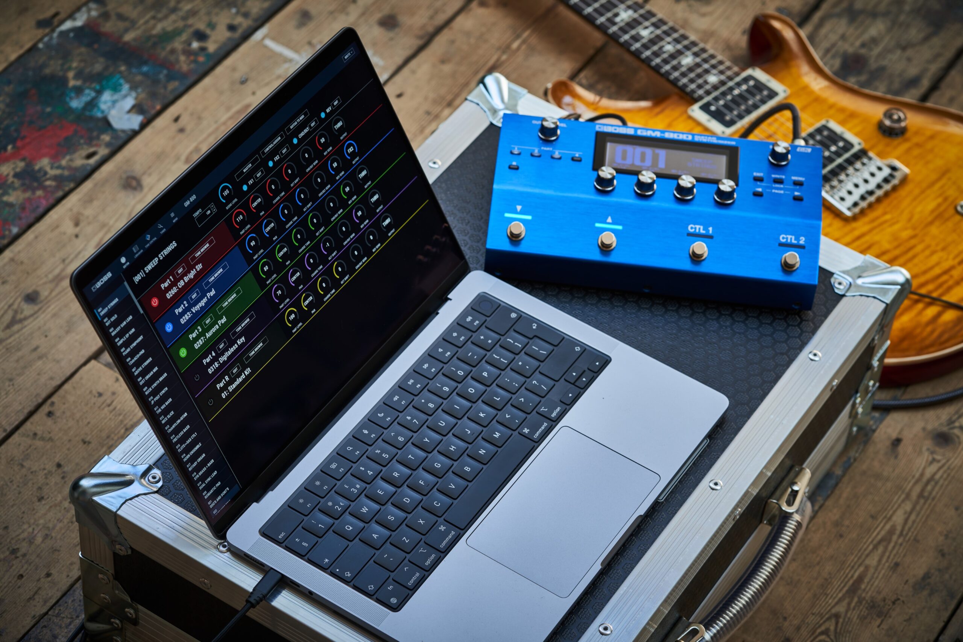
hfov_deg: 23.9
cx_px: 482
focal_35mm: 85
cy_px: 321
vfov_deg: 16.1
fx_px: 2274
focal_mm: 85
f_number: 6.3
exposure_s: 1/20
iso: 160
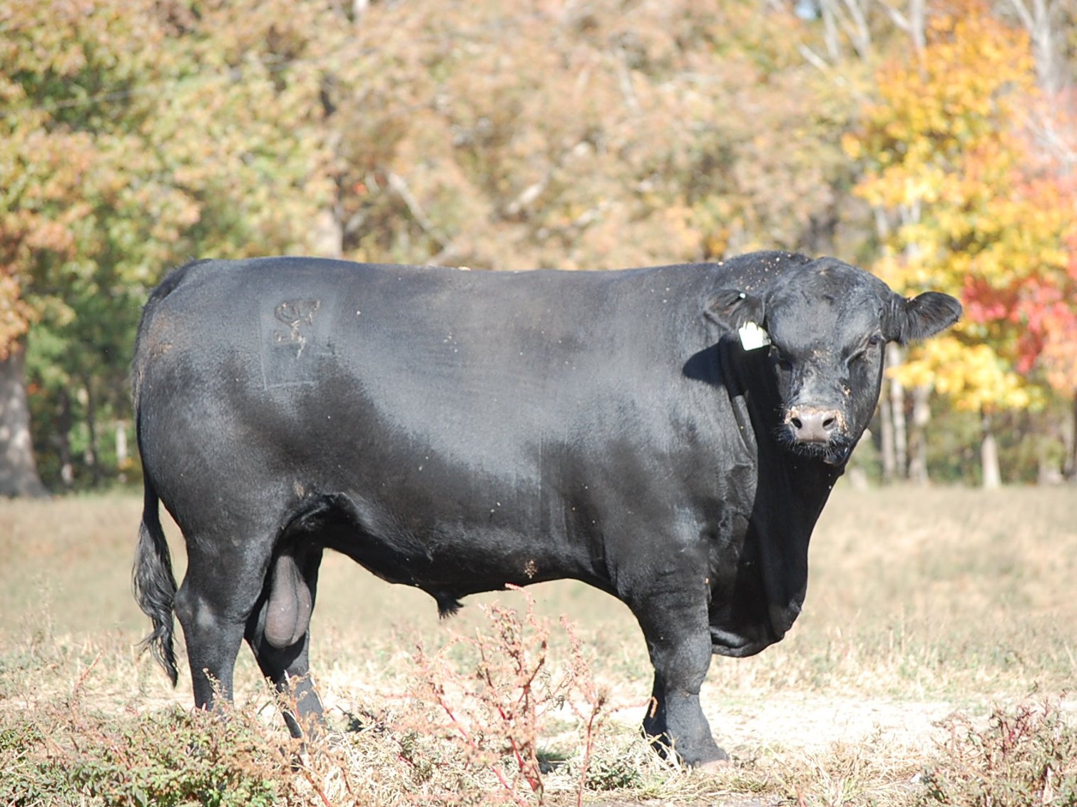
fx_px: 5879
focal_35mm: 189
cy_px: 404
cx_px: 579
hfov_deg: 10.5
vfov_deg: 7.9
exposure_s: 1/500
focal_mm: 116
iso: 400
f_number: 5.6
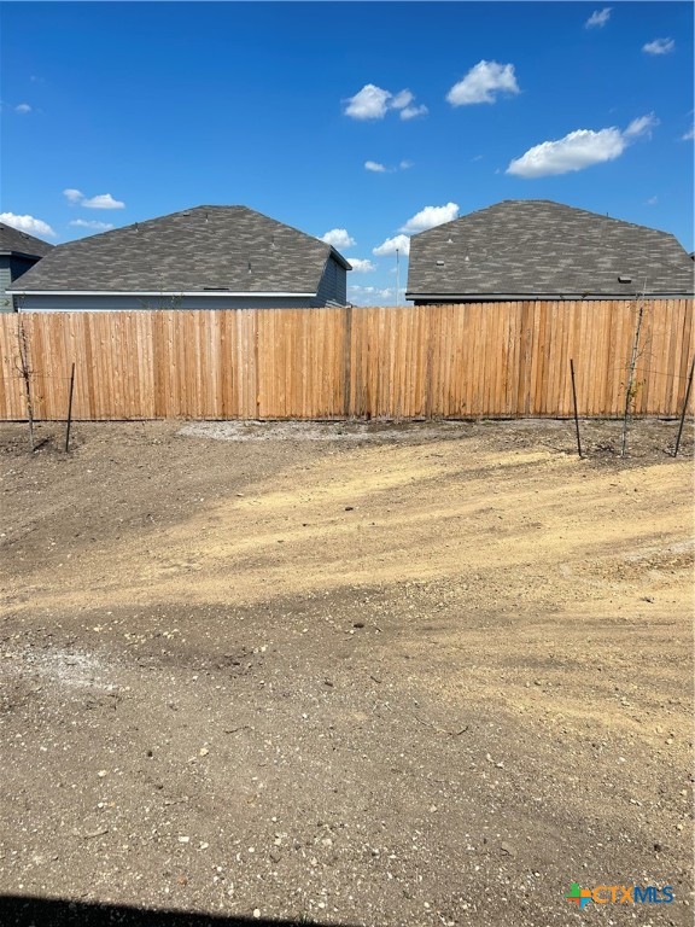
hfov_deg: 53.1
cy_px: 464
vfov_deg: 67.3
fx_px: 696
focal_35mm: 26
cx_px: 348
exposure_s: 1/3356
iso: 50
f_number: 1.5
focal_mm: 5.7
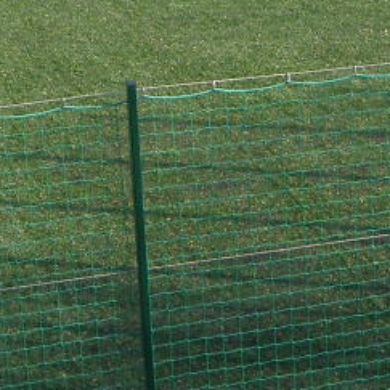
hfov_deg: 10.2
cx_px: 483
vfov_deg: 10.3
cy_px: 29
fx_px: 2154
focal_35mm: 169
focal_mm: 5.18
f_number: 3
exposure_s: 1/200
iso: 64
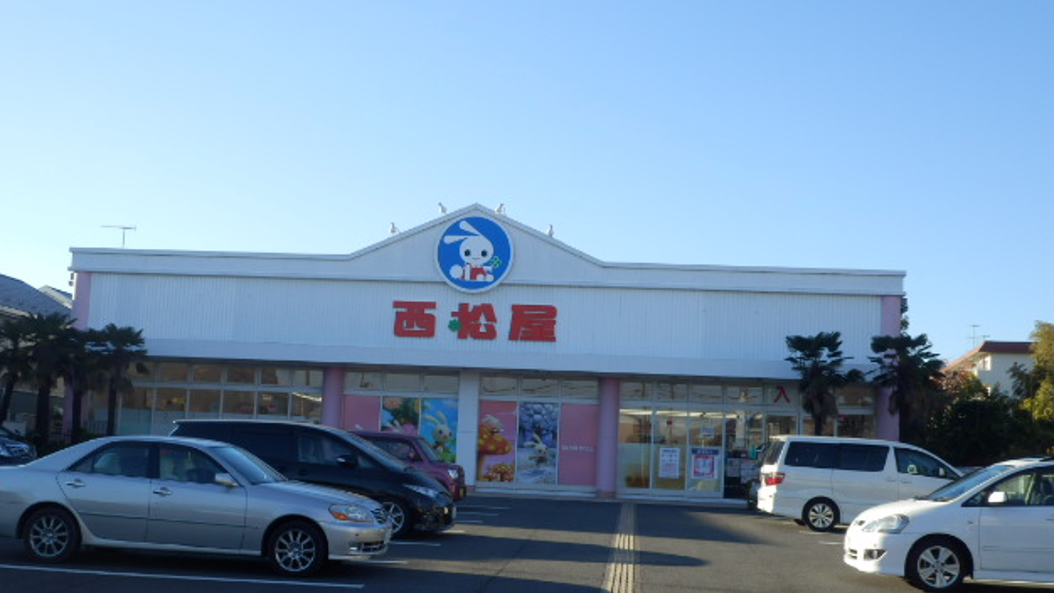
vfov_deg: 24.4
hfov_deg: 42.1
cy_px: 344
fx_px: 1369
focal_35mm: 49
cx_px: 525
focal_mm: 7.9
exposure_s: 1/320
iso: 80
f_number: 4.2
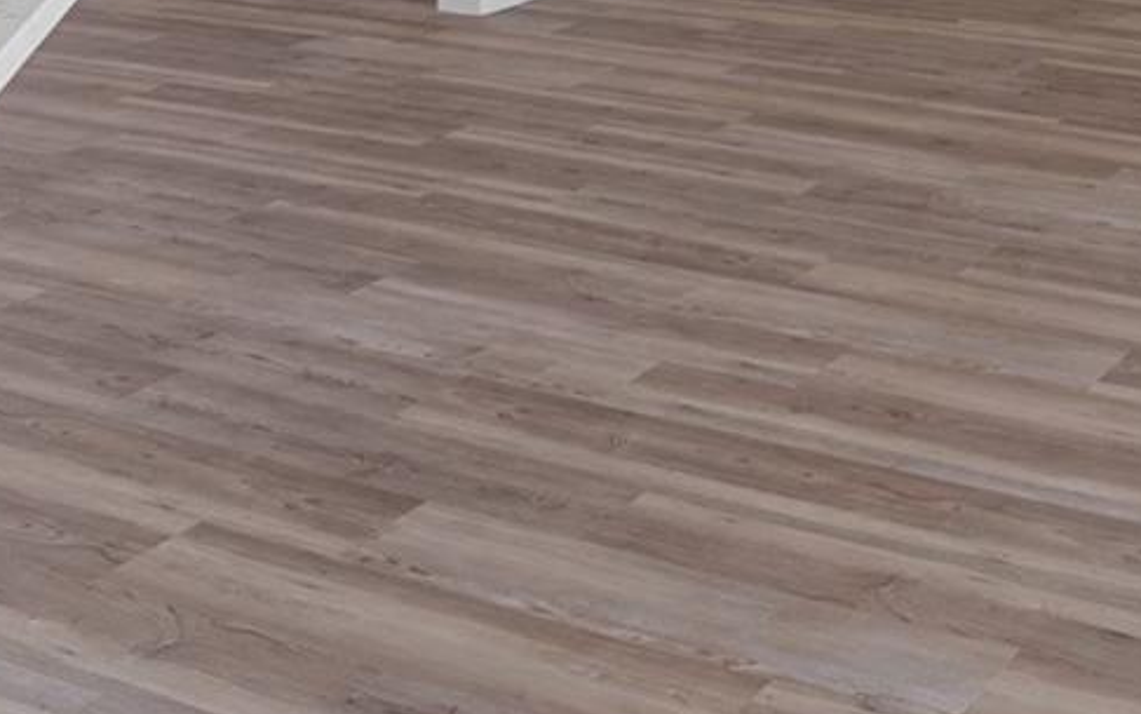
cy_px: -514
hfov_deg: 30.2
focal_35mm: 60
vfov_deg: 18.0
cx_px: 1284
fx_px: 1862
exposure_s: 1/3
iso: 100
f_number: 8
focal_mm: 11.9
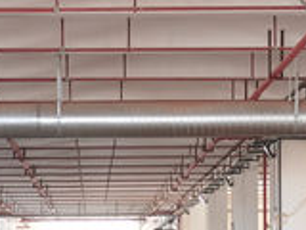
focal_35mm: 130
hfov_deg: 15.1
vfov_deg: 11.2
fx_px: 1149
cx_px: 111
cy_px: 284
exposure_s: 1/50
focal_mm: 5.58
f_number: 1.8
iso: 160
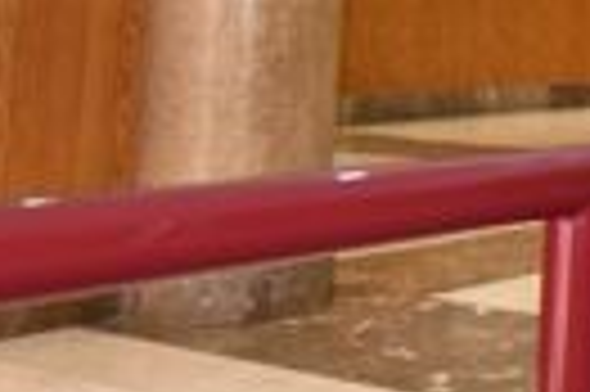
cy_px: -104
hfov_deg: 18.3
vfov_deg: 16.0
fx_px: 1326
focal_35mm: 81
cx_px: 1128
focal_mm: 10
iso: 1800
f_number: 3.5
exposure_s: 1/200
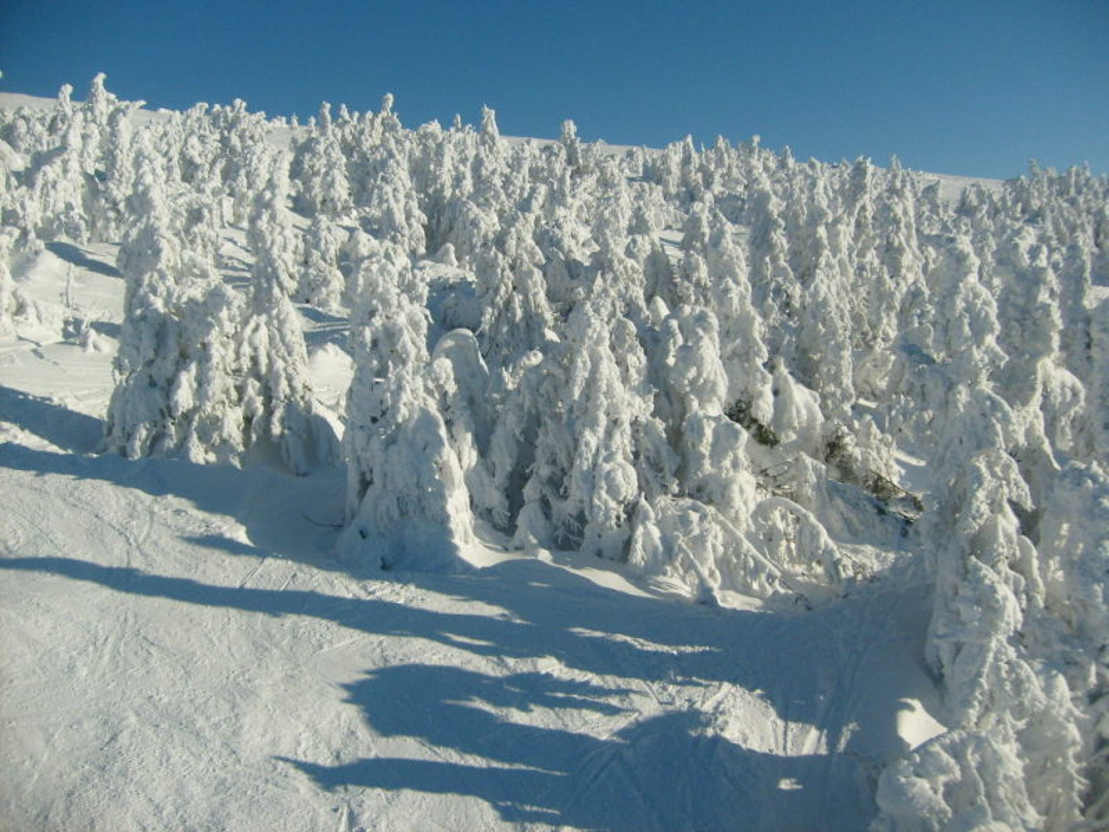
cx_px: 554
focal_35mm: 35
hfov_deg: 52.6
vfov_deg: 40.7
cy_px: 416
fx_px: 1121
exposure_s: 1/500
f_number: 7.1
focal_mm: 5.8
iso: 80
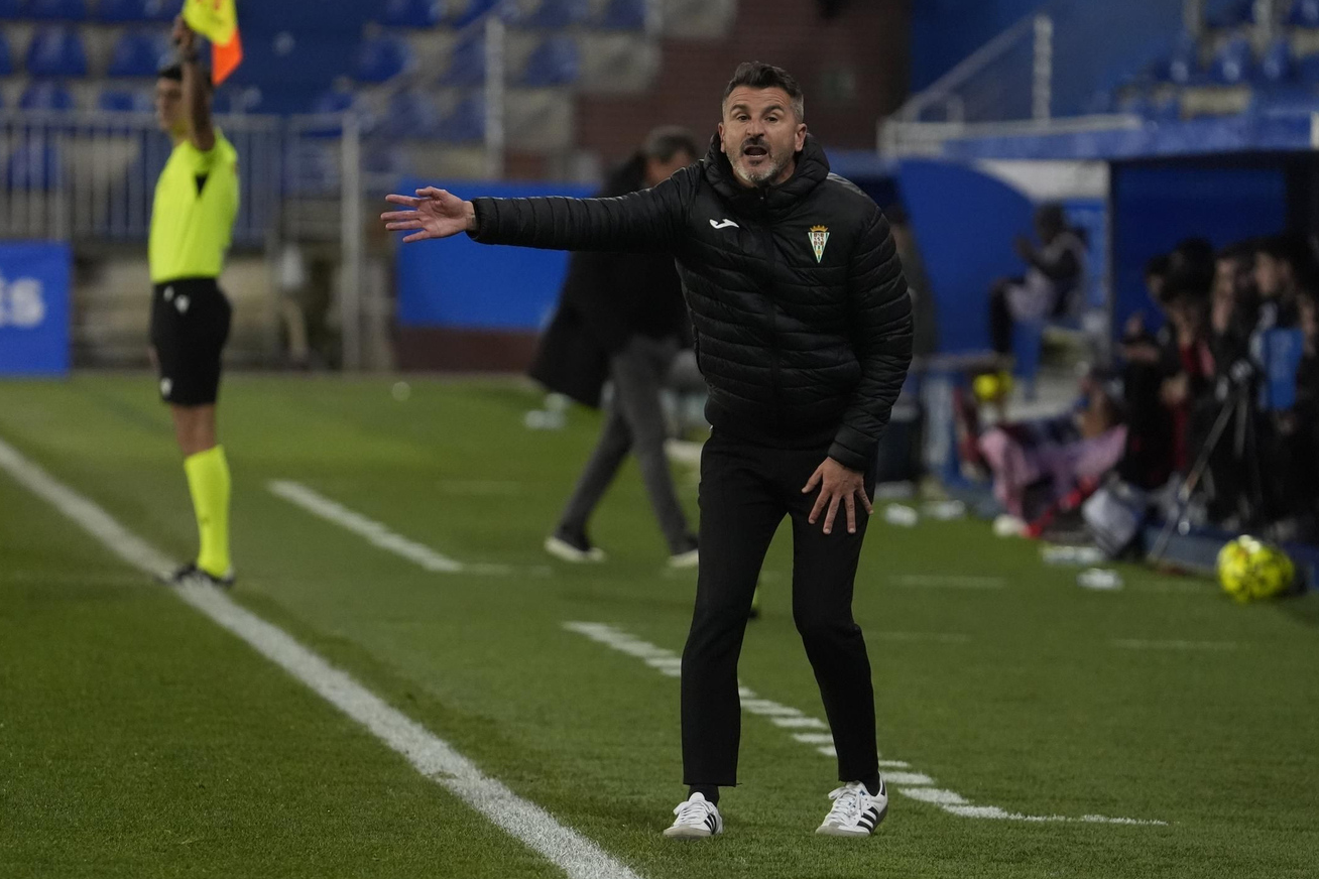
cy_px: 403
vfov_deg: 3.1
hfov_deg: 4.6
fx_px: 16486
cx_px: 712
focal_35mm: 450
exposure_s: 1/1000
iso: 5000
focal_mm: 368
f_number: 6.3
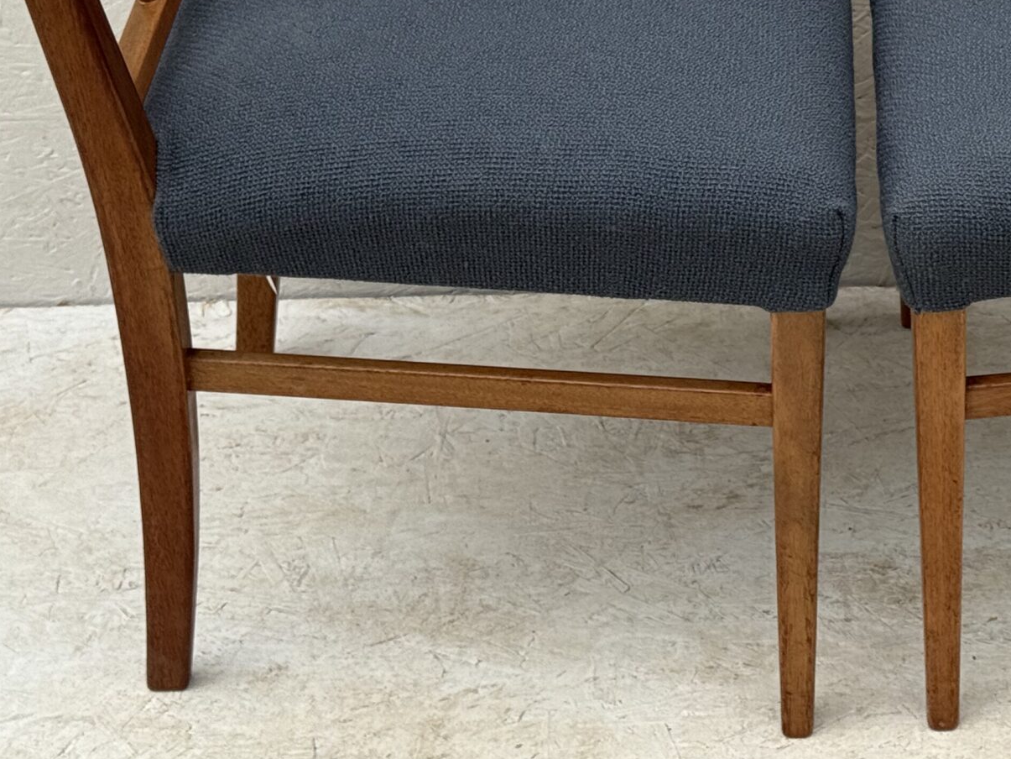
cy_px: -38
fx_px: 2979
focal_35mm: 102
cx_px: 869
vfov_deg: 14.2
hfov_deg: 19.0
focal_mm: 6.76
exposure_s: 1/484
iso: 64
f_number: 1.78
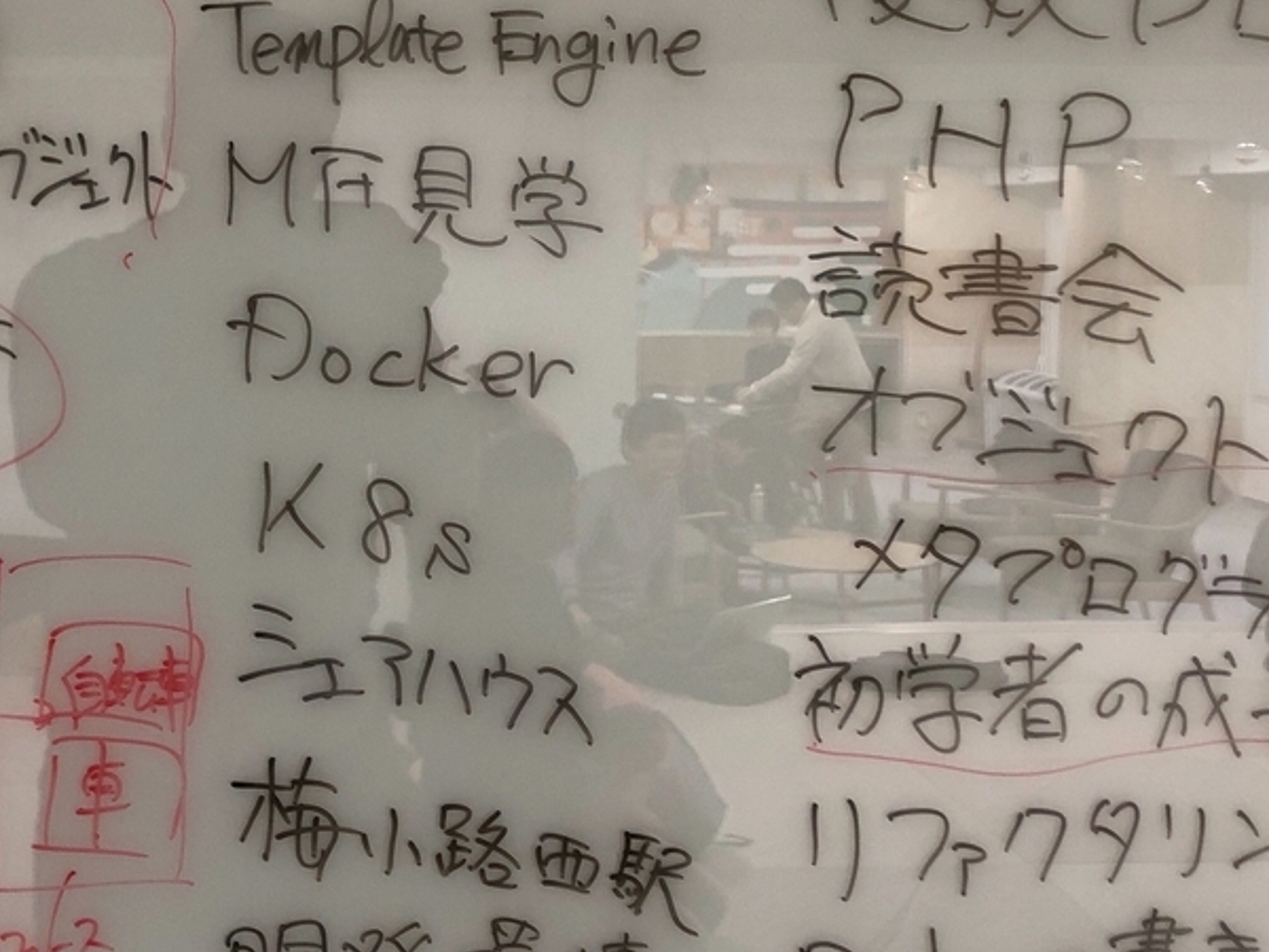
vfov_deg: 26.0
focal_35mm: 56
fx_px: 2053
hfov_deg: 34.1
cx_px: 459
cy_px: 351
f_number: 1.8
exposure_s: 1/20
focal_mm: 3.99
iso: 40
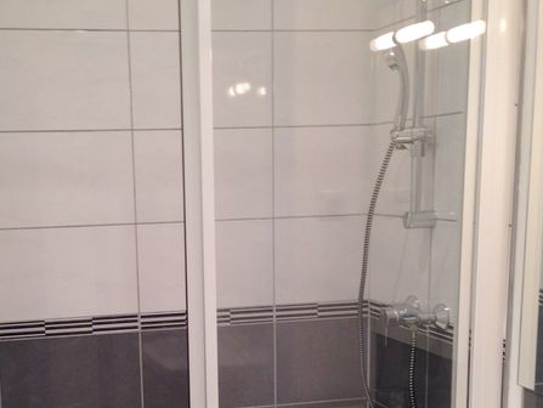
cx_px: 175
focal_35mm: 59
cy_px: 352
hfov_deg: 32.4
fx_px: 926
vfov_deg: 24.3
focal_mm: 4.12
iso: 80
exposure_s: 1/20
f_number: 2.4
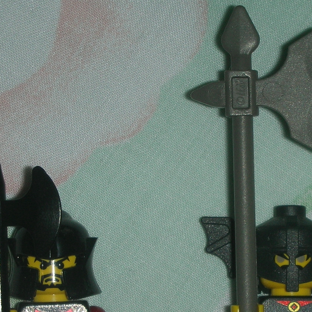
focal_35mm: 227
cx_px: 233
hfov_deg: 7.7
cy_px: 269
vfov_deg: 7.7
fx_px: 2315
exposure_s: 1/120
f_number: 5.4
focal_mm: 17.4
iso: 50
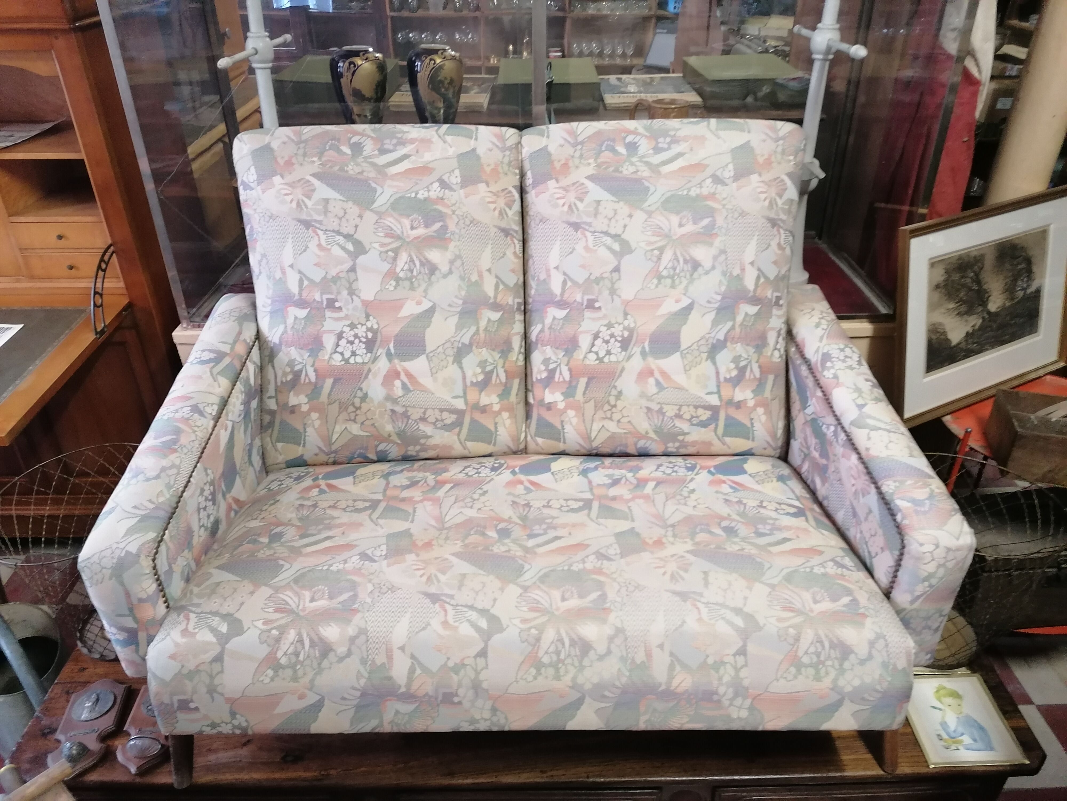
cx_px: 534
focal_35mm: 27
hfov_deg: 65.3
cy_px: 400
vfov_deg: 51.4
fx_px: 832
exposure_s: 1/20
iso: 640
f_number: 1.8
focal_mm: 4.75
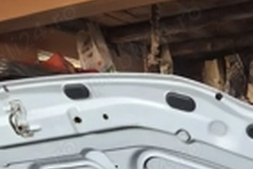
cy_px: 349
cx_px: 207
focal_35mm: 73
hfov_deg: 27.1
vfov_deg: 14.9
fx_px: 514
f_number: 1.8
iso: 200
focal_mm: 4.69
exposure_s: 1/100
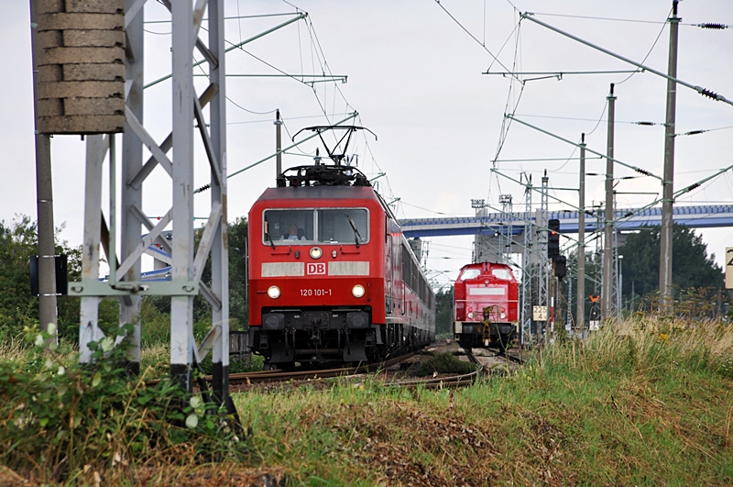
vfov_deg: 4.6
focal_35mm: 300
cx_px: 366
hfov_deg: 6.9
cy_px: 244
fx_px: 6100
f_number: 13
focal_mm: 200
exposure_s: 1/125
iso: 200
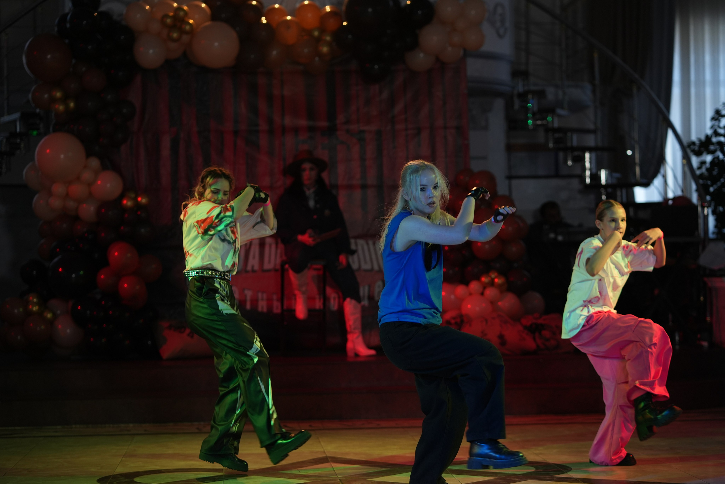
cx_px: 362
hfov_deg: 23.9
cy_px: 242
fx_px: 1712
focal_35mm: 85
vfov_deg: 16.1
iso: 800
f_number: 2.2
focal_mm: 85
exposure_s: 1/400
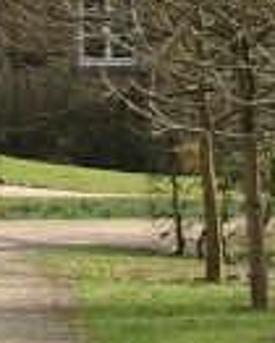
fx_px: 5213
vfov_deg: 3.7
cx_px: -267
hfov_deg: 3.0
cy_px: -382
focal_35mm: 513
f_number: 4
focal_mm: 17.86
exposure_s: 1/248
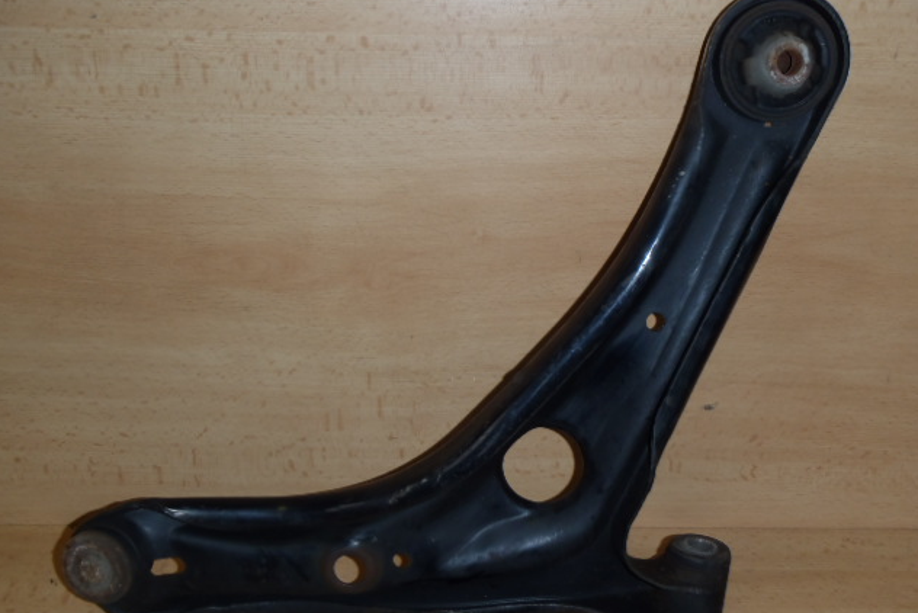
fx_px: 1020
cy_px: 315
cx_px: 459
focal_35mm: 40
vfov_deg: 33.4
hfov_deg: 48.4
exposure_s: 1/40
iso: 100
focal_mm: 6.83
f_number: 4.6
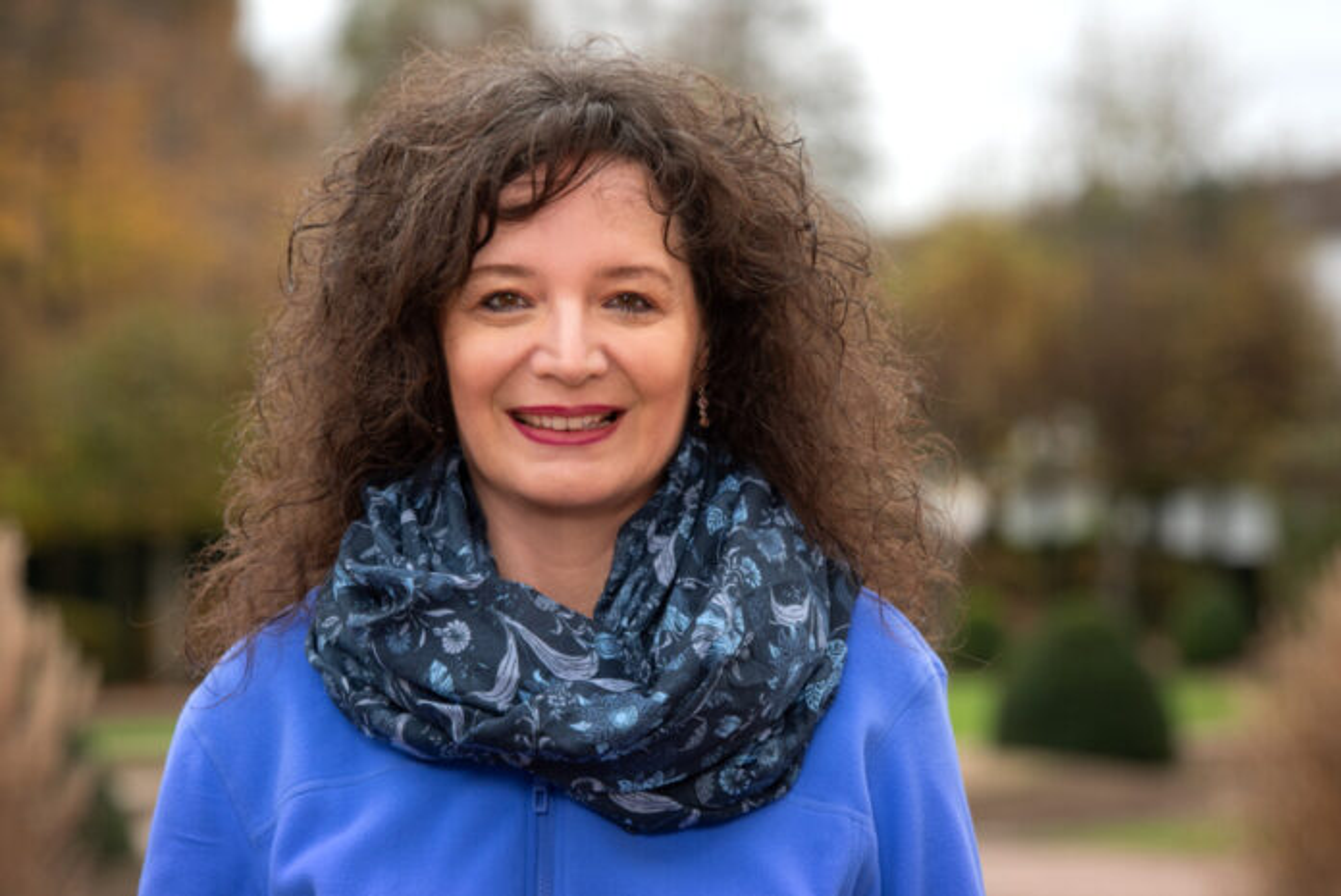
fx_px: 5404
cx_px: 670
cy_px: 448
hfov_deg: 14.1
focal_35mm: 145
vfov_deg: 9.5
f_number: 6.3
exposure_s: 1/200
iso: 200
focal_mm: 145
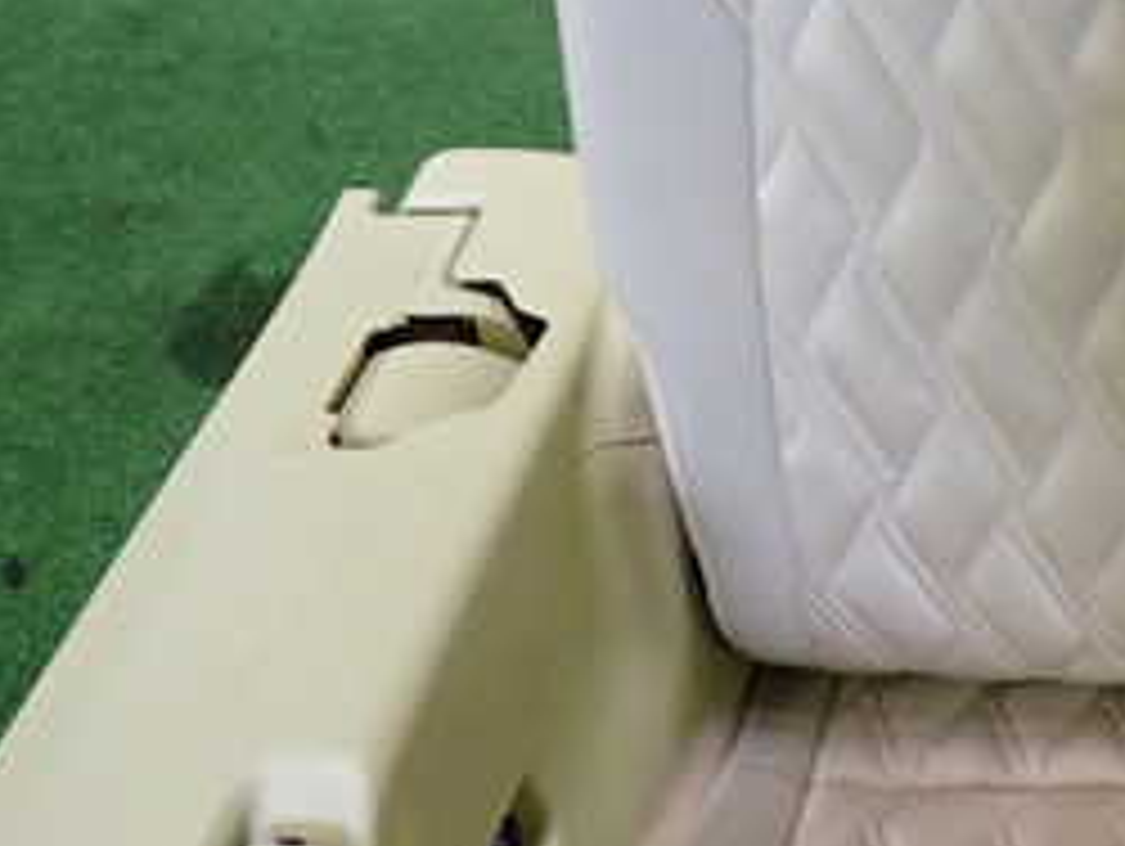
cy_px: -122
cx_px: 1332
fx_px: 2342
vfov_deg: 19.5
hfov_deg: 24.6
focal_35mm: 72
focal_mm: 5.4
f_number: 2.3
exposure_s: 1/30
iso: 200
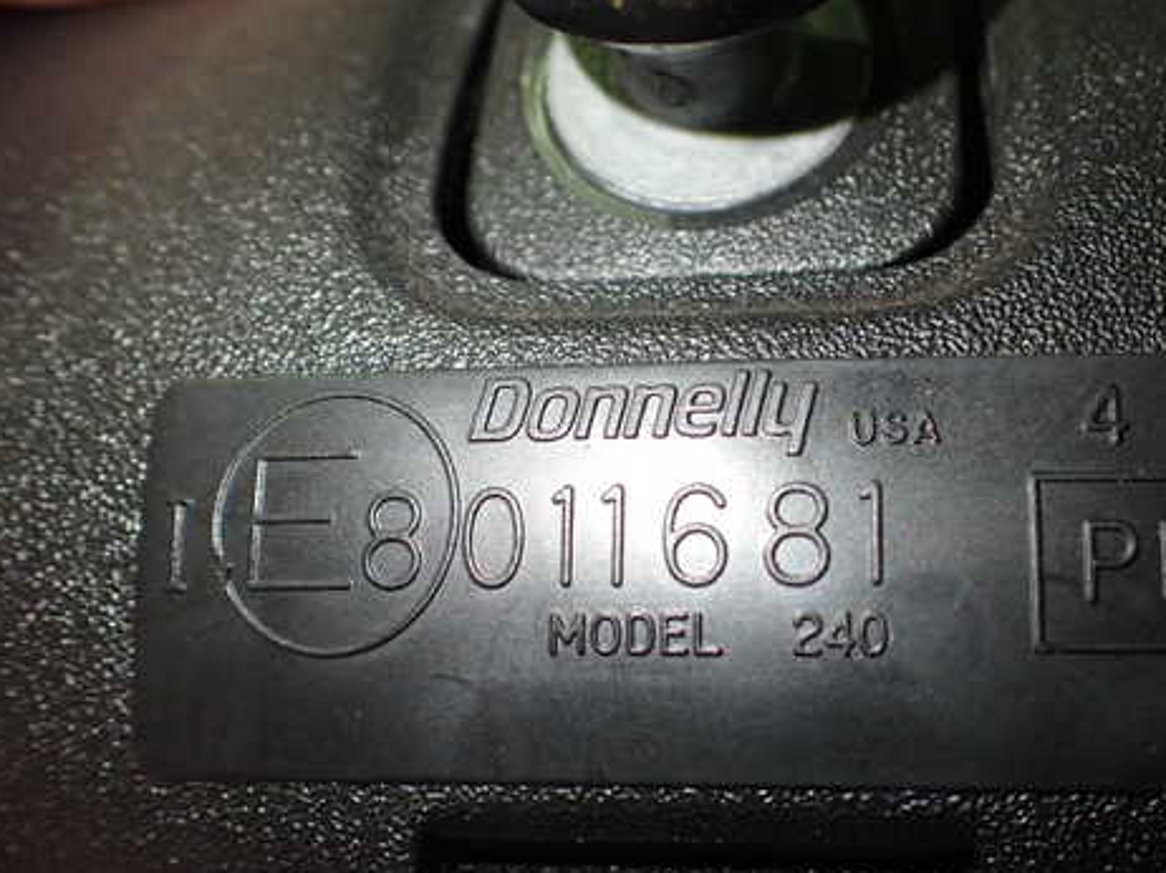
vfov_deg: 36.8
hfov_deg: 47.6
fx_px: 1313
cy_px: 482
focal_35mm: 39
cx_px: 702
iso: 400
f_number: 2.3
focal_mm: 5.4
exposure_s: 1/125
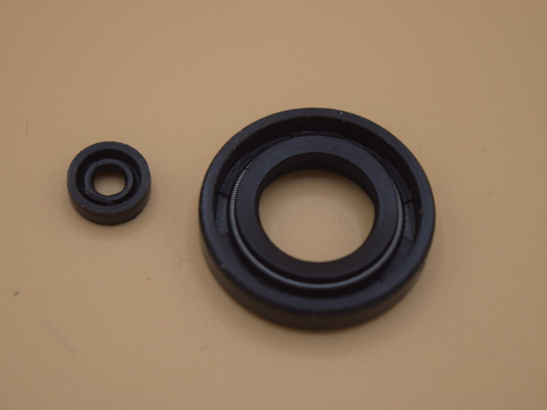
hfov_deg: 21.9
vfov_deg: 16.5
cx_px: 252
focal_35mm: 90
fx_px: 1415
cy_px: 206
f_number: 5.6
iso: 200
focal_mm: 55
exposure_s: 1/90
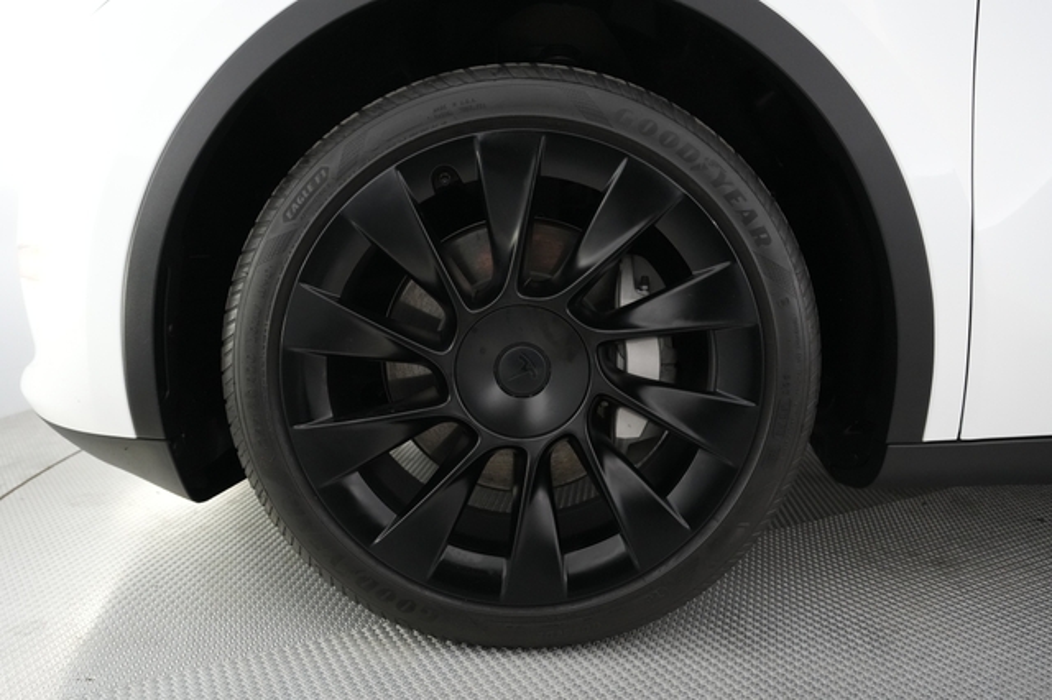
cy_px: 350
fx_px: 730
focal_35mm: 25
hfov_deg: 71.5
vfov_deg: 51.2
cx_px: 526
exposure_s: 1/125
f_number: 4.5
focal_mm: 25
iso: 5000
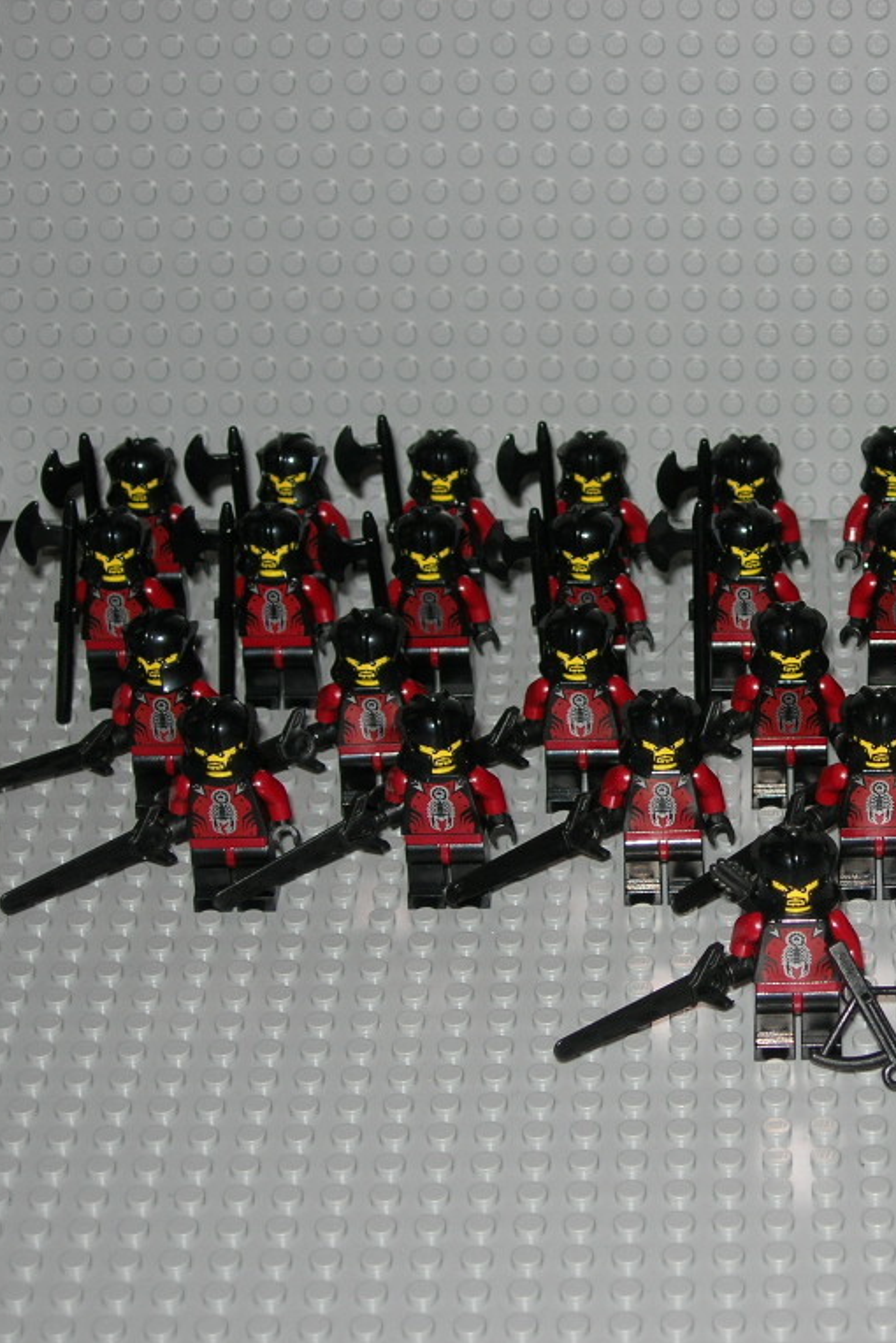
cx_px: 852
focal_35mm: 85
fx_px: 3170
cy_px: 672
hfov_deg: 15.8
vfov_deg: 23.9
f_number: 3.5
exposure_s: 1/60.1
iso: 64
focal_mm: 12.7
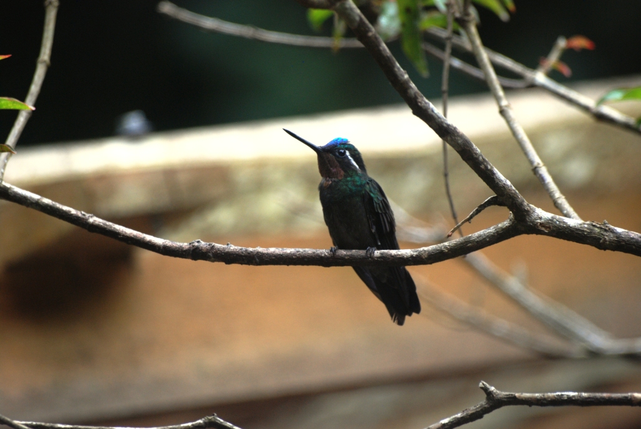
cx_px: 320
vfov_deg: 3.4
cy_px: 214
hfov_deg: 5.1
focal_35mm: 405
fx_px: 7218
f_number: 5.6
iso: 400
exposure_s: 1/160
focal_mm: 270
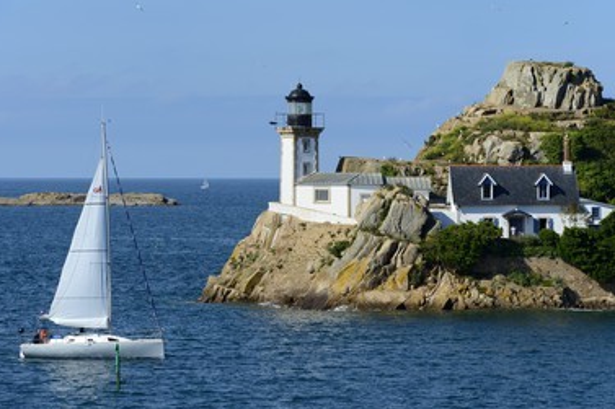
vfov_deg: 6.2
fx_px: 3808
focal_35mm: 223
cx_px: 331
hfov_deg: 9.2
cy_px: 189
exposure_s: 1/320
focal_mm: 200
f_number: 13
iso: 200
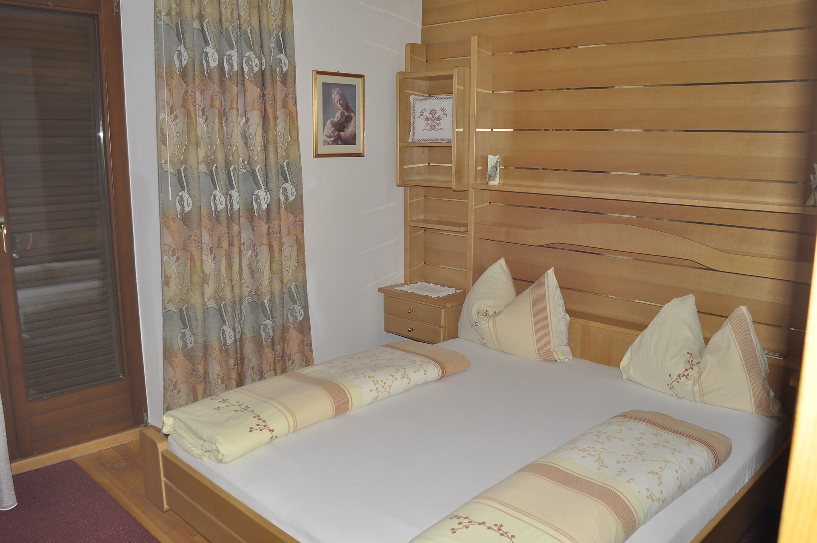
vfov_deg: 43.5
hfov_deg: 62.0
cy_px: 272
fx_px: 680
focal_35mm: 30
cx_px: 408
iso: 200
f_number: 5.6
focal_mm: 20
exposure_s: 1/125
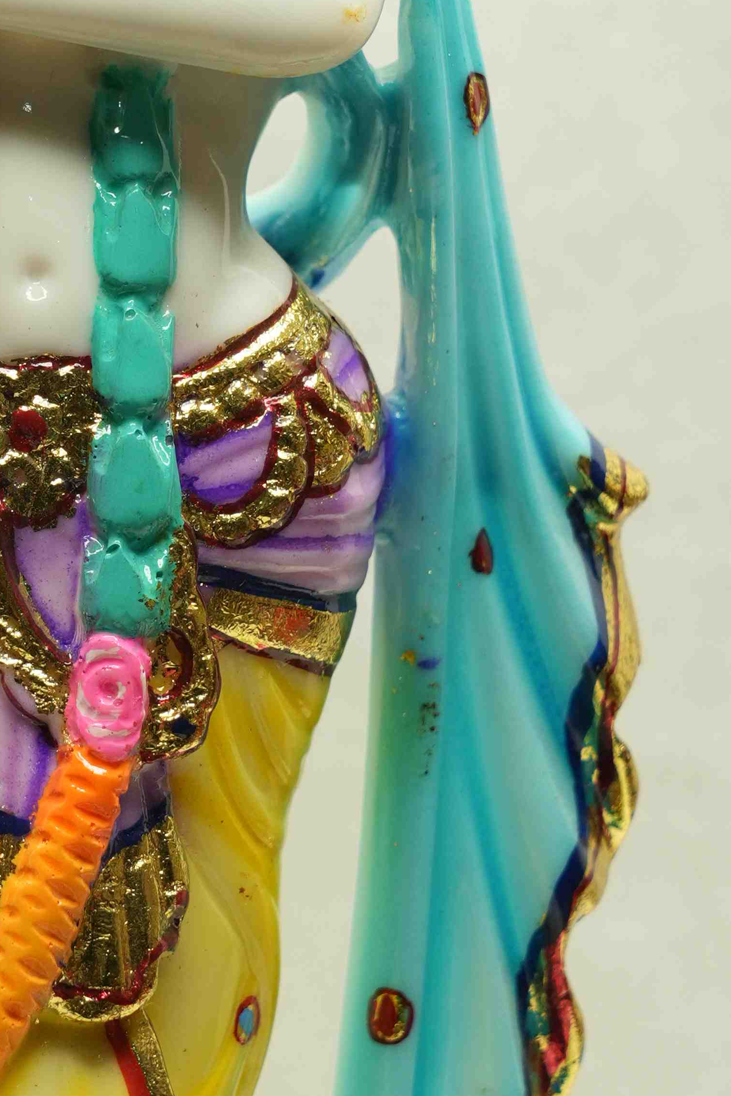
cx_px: 63
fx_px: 6182
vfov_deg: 10.1
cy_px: 386
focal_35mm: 203
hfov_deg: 6.8
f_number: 7.1
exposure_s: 1/50
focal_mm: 66
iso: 320
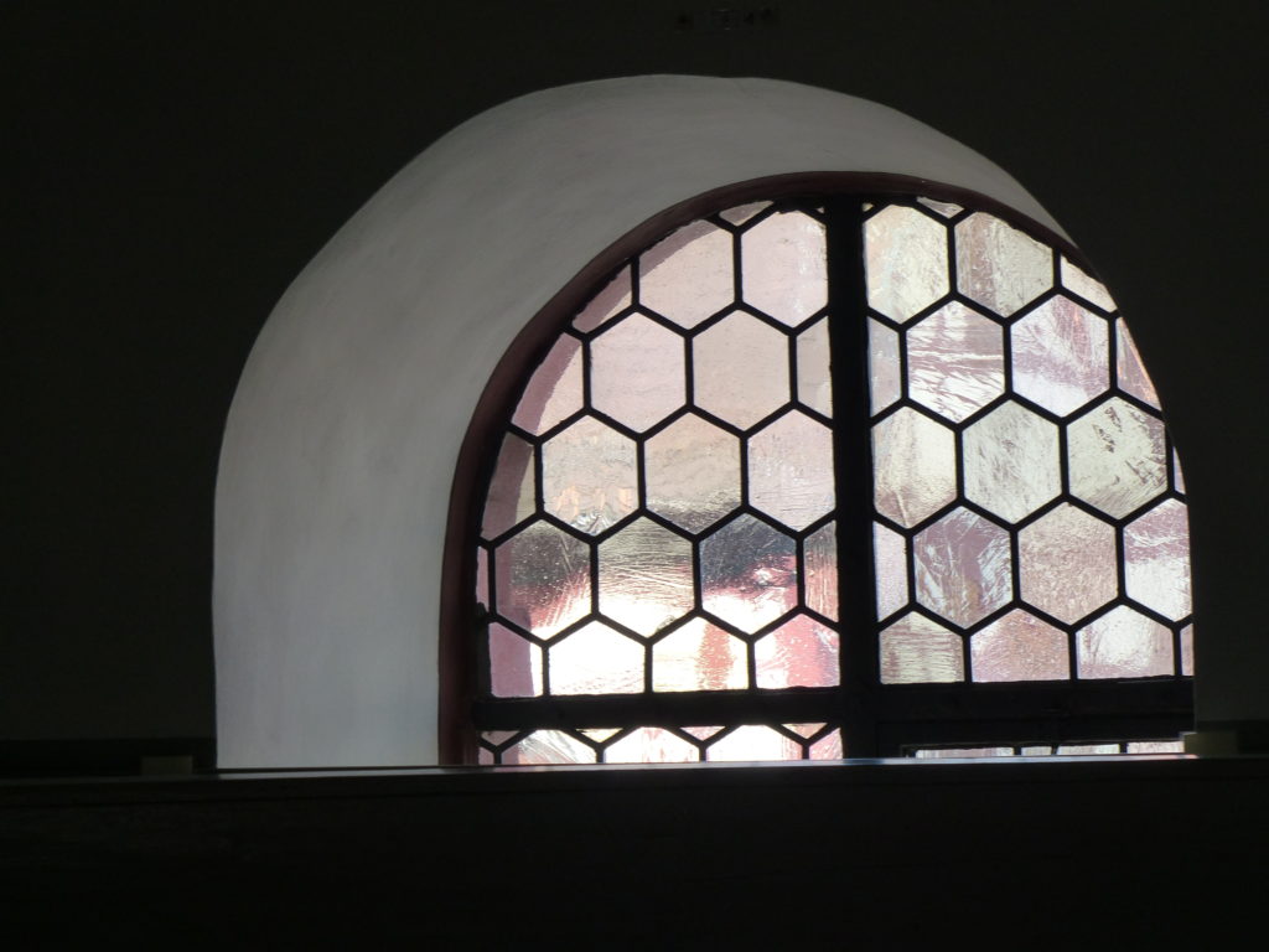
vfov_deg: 6.8
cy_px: 476
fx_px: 7955
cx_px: 634
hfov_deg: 9.1
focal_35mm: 217
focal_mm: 39.1
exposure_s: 1/160
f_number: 4
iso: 160
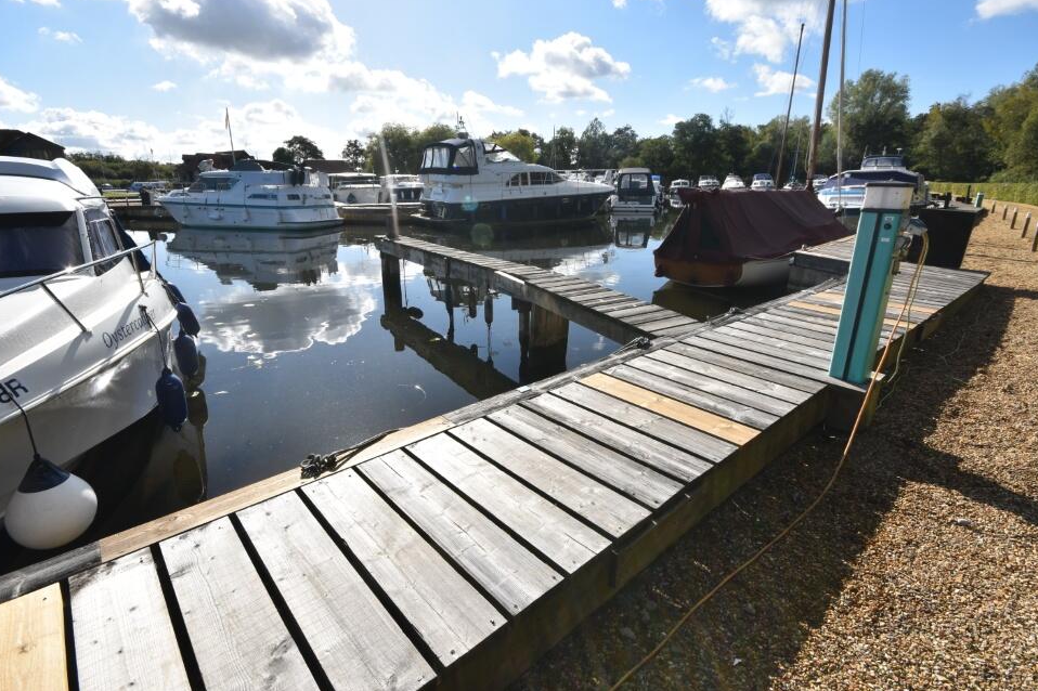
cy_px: 327
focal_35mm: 16
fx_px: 461
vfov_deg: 73.6
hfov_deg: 96.7
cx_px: 510
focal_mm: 10
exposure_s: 1/400
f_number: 10
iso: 200
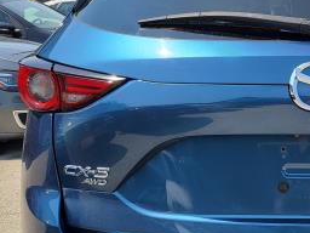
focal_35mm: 65
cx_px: 320
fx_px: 582
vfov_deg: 22.5
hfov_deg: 27.8
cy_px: 160
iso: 40
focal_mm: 5.4
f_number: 1.8
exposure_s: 1/1406
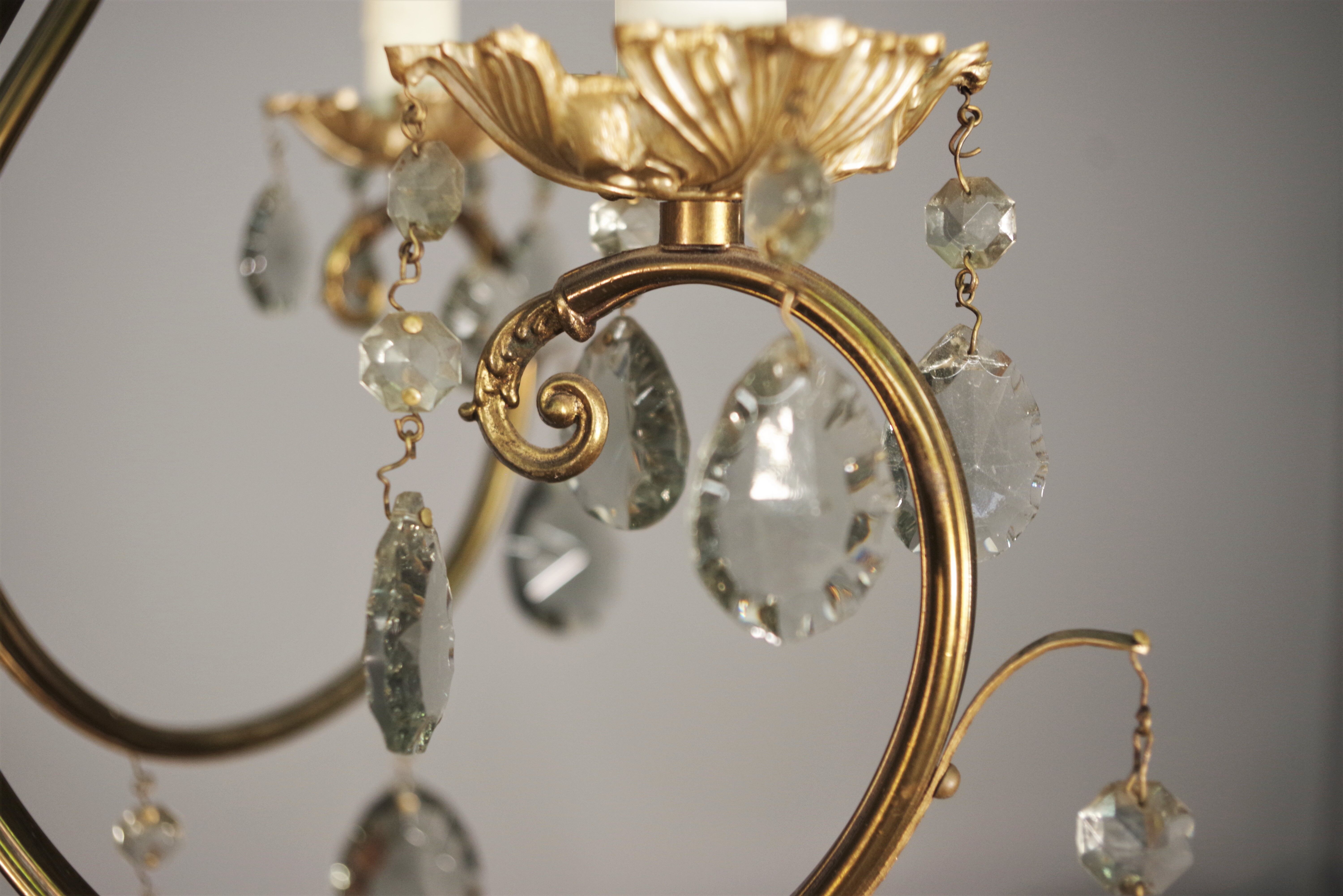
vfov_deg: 31.9
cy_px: 448
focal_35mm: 42
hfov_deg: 46.4
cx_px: 672
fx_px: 1567
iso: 400
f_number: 4
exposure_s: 1/60
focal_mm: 28.13
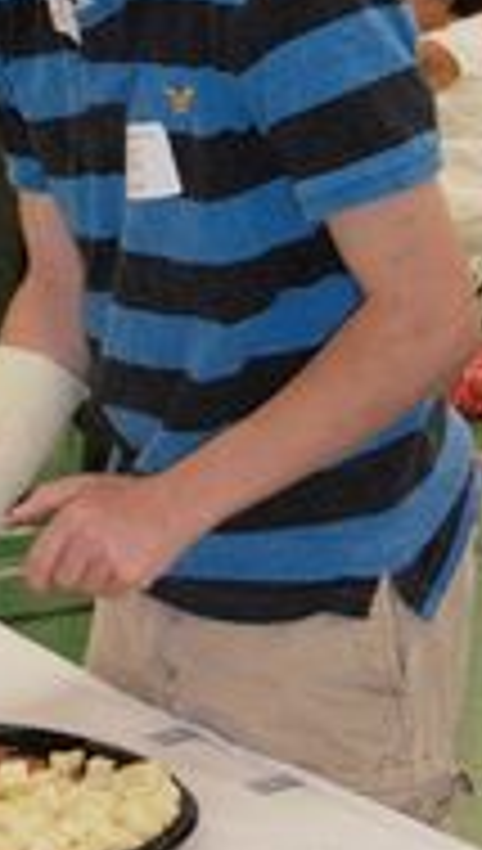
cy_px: 220
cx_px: 77
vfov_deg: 16.9
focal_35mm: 126
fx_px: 2849
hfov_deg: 9.6
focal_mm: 38
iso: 1600
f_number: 5.6
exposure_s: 1/60
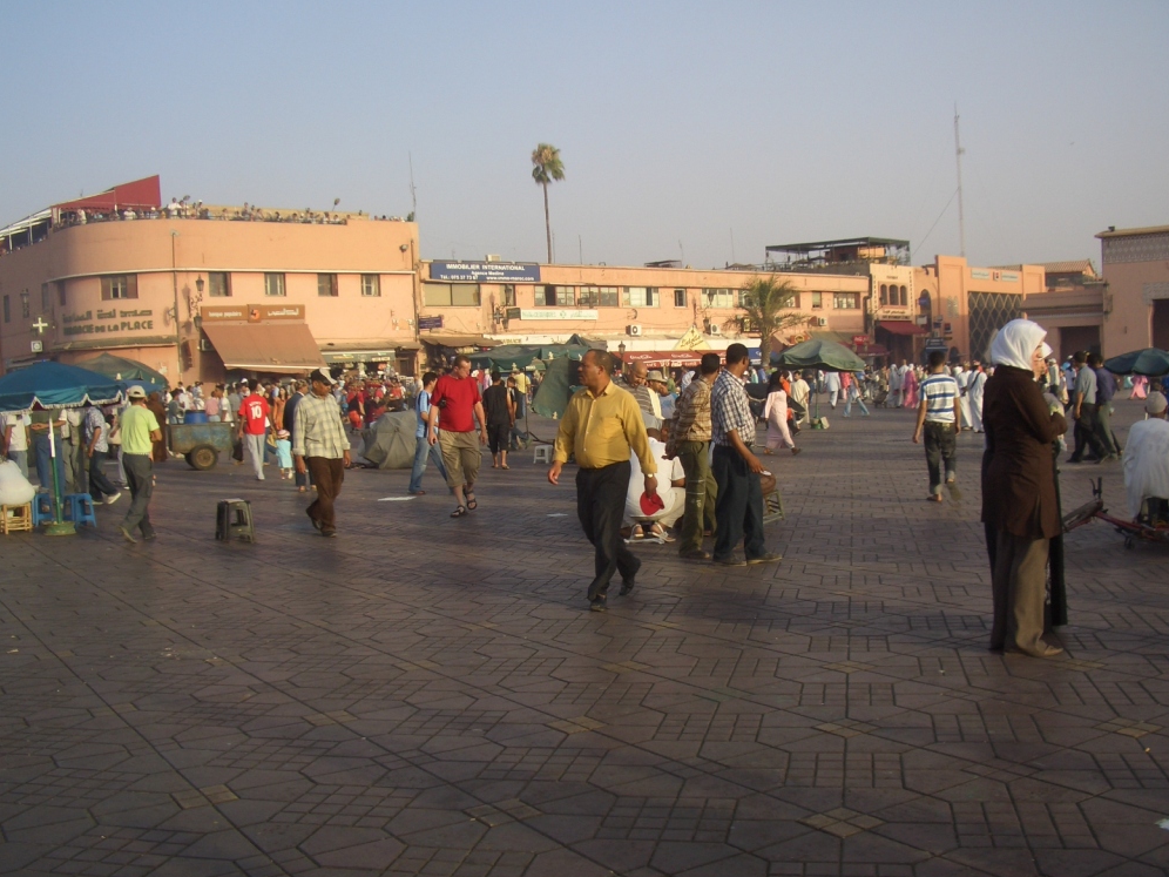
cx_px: 577
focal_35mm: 36
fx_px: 1216
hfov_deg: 51.4
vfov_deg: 39.7
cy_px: 441
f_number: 4.3
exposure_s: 1/250
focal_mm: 5.8
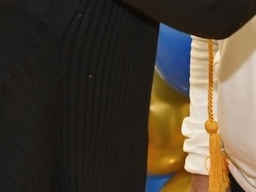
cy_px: -129
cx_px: 157
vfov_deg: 8.5
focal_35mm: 169
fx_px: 1250
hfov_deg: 11.7
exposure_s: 1/125
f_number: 7.1
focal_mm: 44
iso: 4000
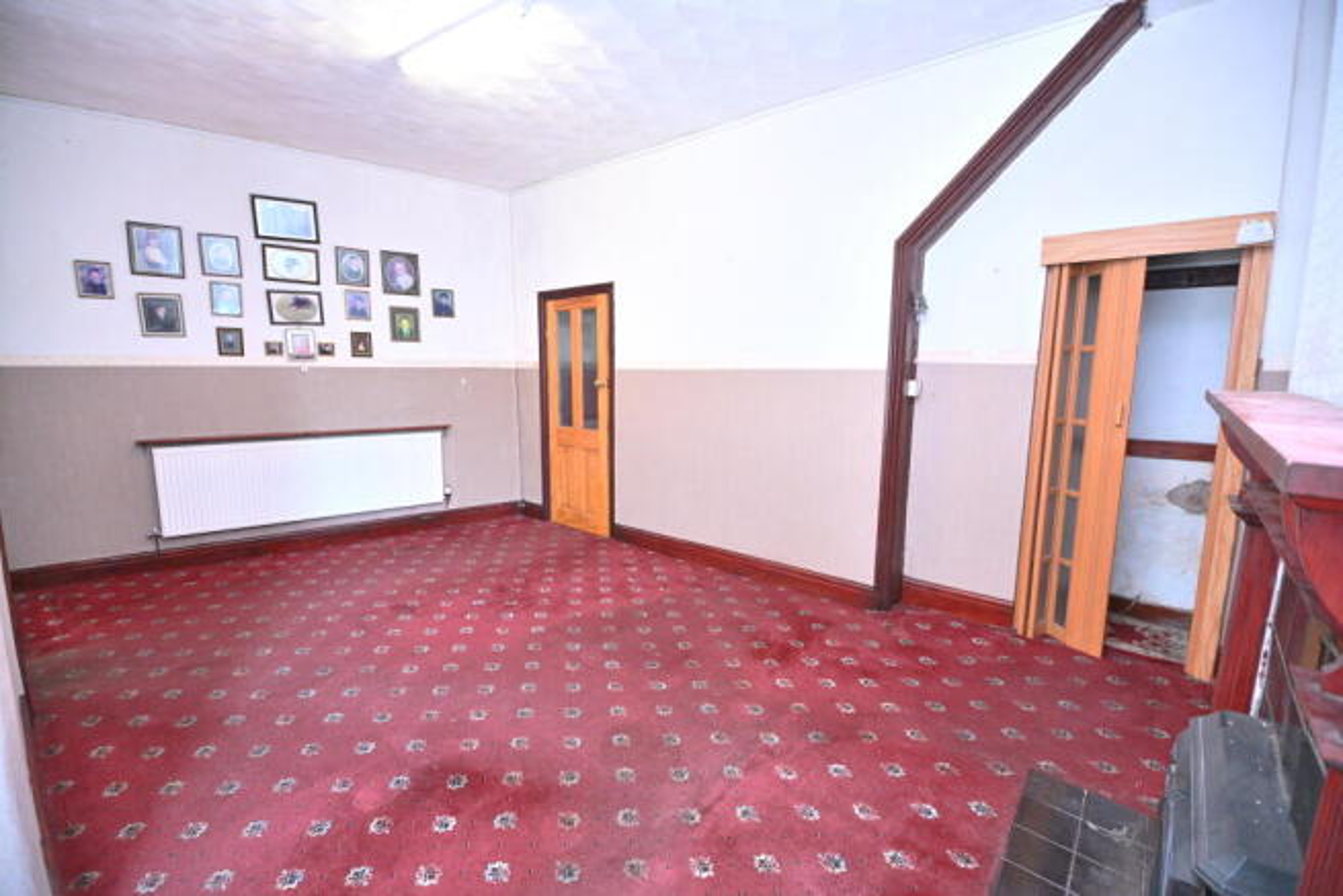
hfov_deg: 96.7
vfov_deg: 73.8
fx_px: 597
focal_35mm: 16
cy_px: 448
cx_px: 672
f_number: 5.6
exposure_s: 1/80
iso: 3200
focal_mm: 16
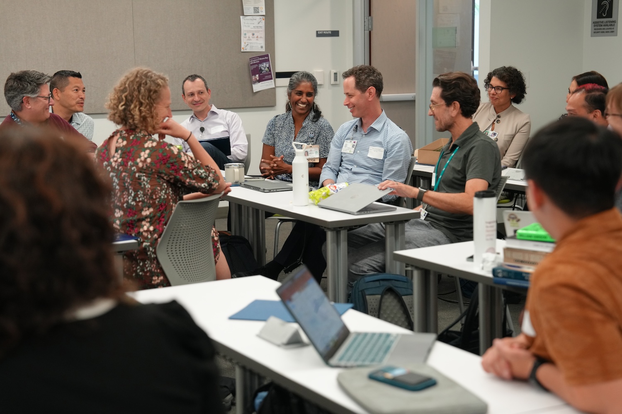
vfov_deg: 19.5
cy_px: 207
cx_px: 311
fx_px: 1209
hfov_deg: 28.8
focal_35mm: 70
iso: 2500
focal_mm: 70
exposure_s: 1/160
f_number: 4
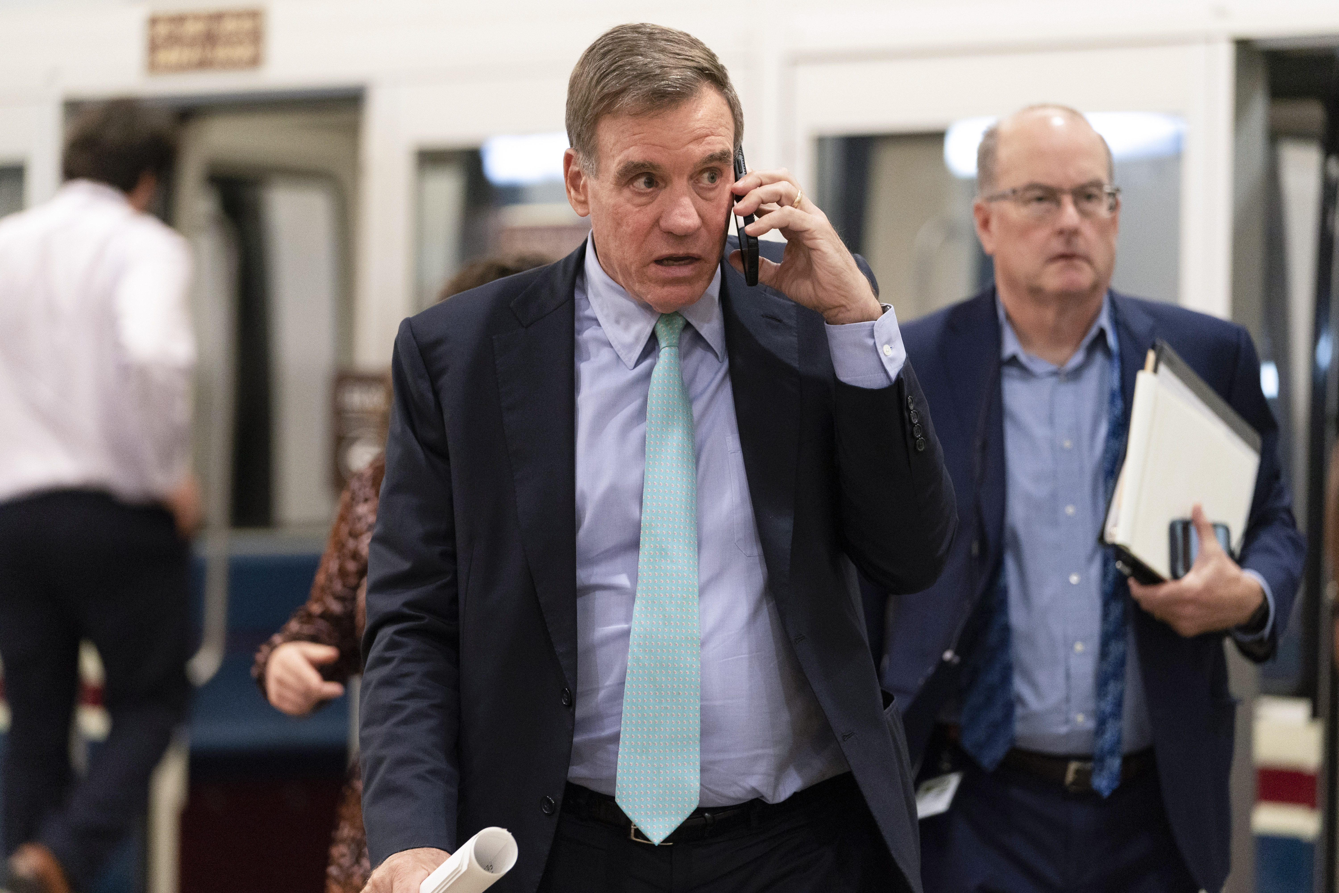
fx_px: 5802
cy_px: 446
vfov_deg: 8.8
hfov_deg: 13.2
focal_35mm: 156
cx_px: 670
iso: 6400
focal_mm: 156
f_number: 3.2
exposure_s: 1/400
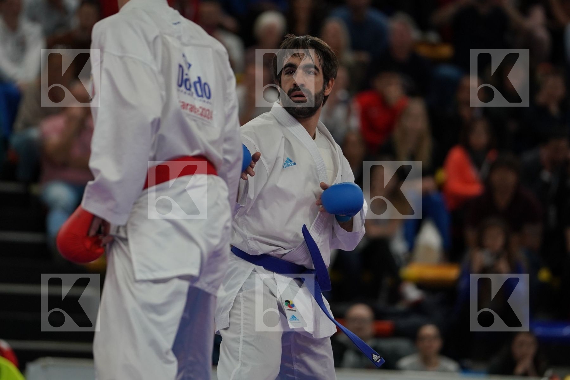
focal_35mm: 300
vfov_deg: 4.6
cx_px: 285
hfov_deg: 6.9
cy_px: 190
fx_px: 4750
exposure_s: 1/1000
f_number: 2.8
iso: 1000
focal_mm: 200
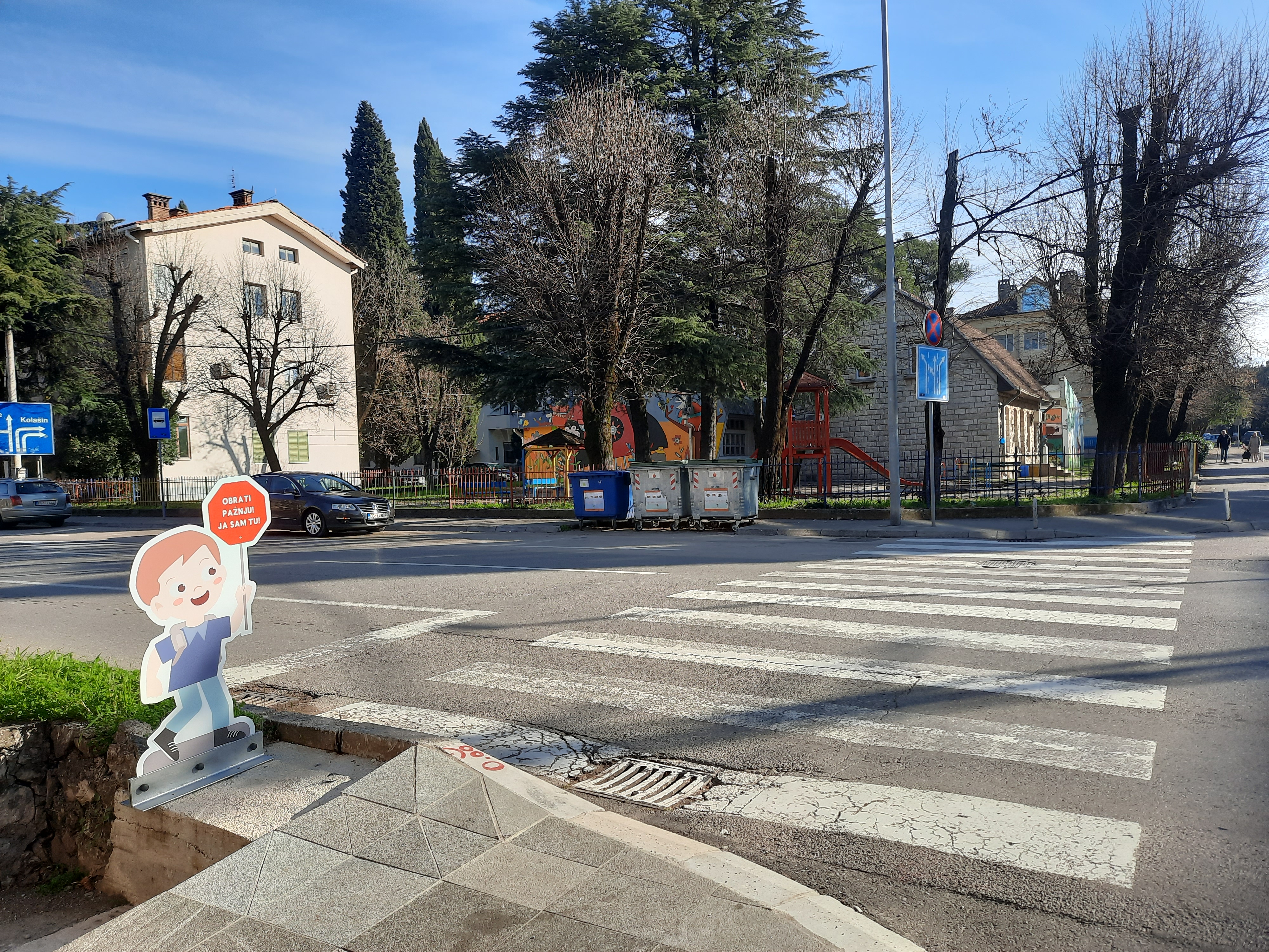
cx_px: 634
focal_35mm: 25
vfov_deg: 54.9
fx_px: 916
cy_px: 476
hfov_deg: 69.4
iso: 32
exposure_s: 1/893
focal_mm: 4.6
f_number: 2
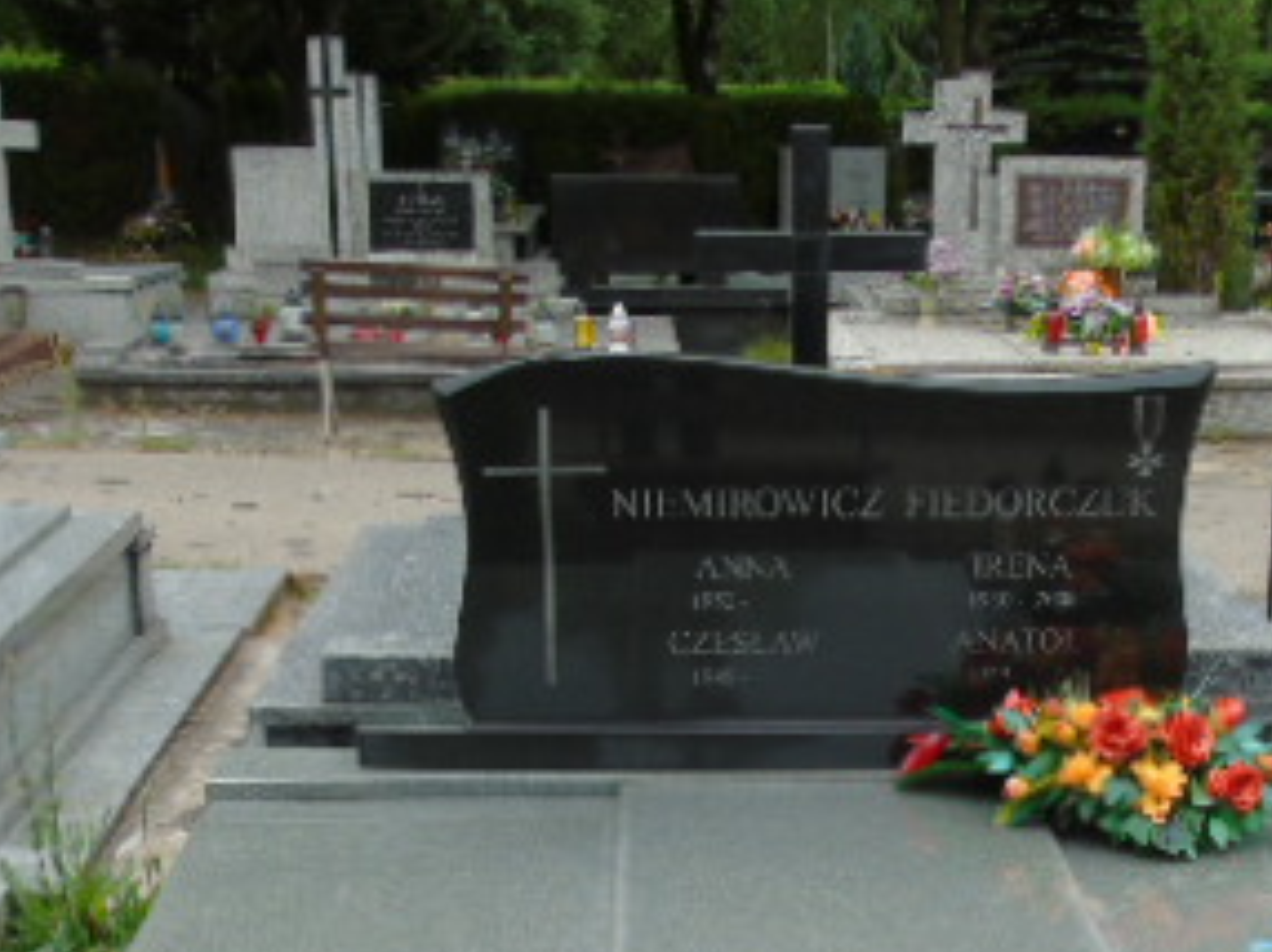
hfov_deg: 29.7
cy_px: 1054
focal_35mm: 65
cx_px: 836
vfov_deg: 21.4
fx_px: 2386
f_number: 3.6
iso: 80
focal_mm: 5.2
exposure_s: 1/400
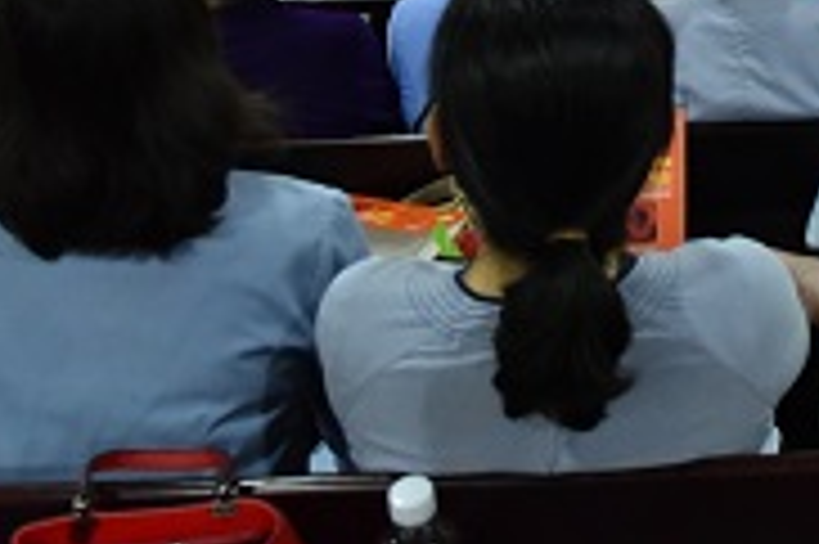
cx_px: 752
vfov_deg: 19.2
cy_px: -137
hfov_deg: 29.2
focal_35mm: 66
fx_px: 1500
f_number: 5
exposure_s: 1/100
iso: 4000
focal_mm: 24
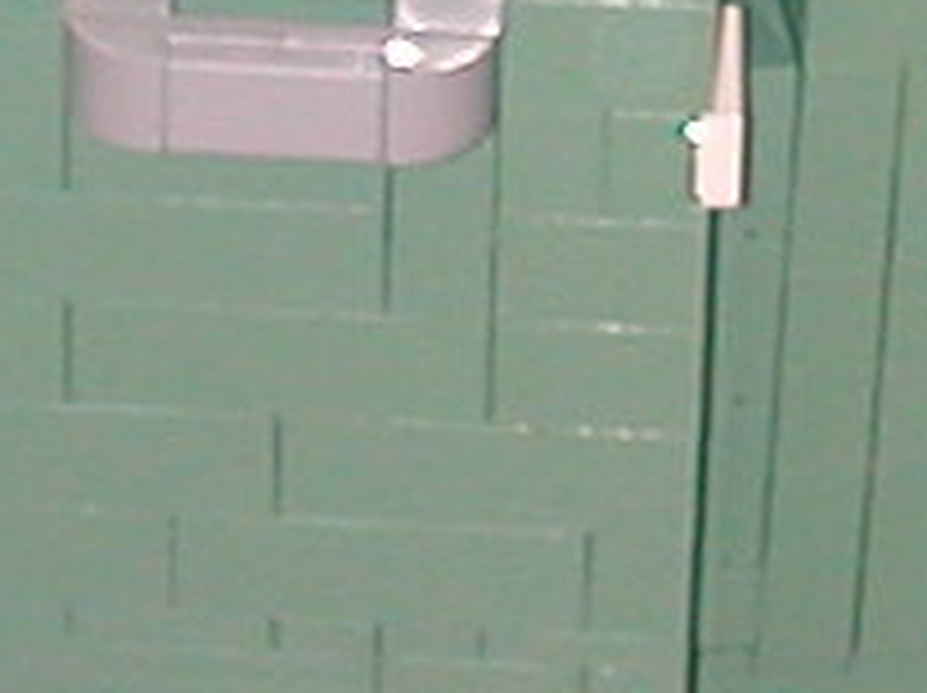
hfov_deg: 6.9
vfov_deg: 5.1
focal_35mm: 288
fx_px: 7704
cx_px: 418
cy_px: -99
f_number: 4.5
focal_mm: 5.6
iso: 100
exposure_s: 1/59.9
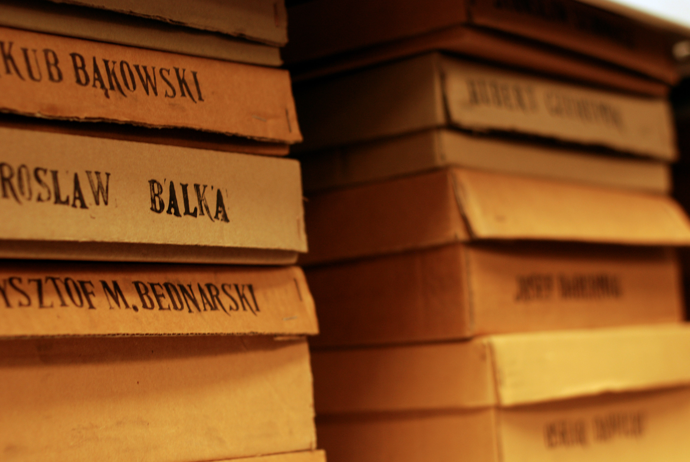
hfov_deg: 27.0
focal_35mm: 75
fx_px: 1439
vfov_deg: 18.2
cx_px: 345
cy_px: 231
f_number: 2.2
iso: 320
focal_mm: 50
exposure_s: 1/20
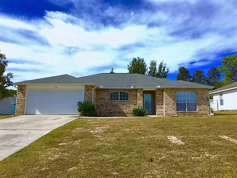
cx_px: 118
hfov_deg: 61.7
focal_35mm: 29
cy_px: 89
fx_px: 199
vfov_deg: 48.2
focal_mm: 4.15
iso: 25
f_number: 2.2
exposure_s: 1/1972
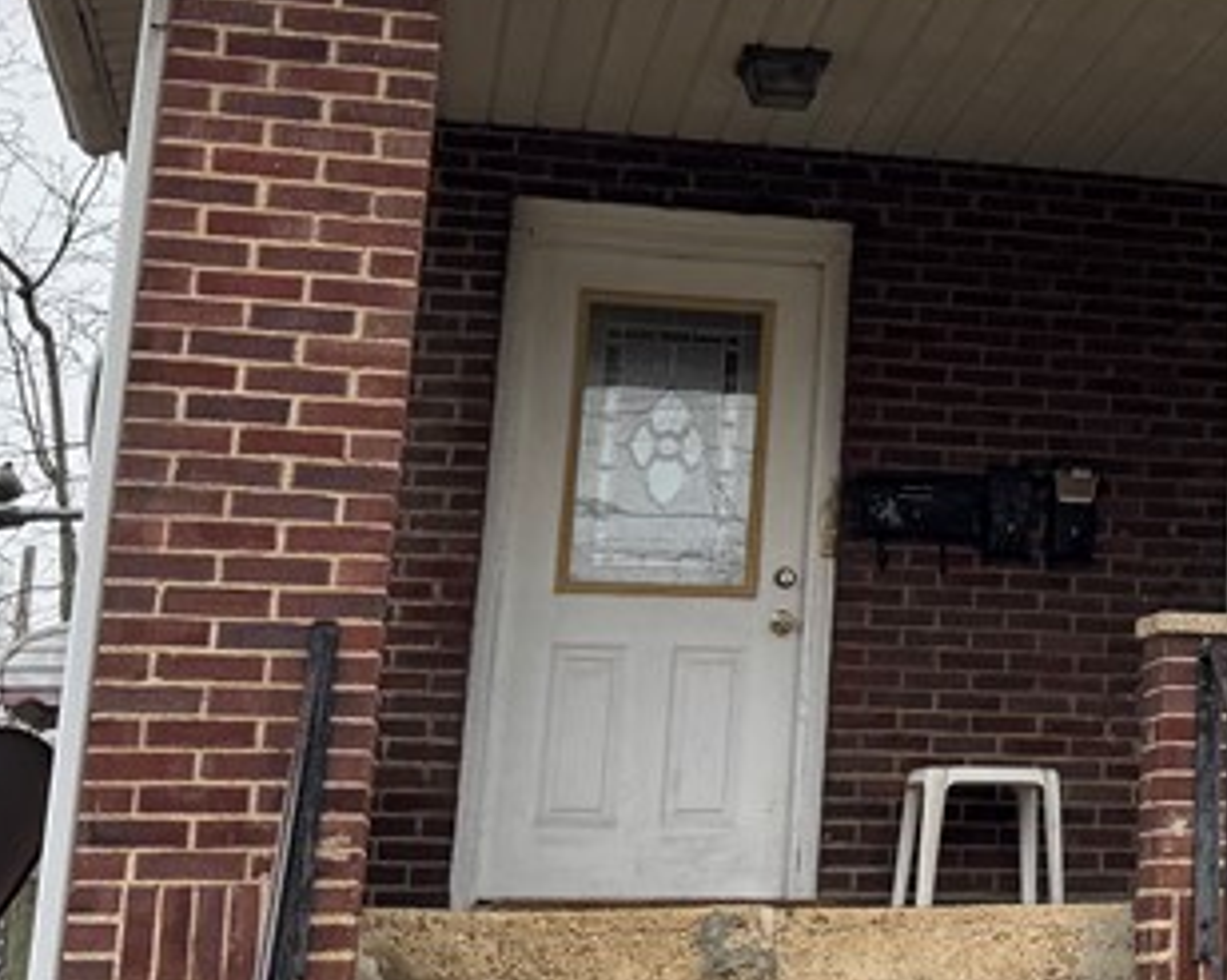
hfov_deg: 22.7
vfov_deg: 19.4
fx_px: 2831
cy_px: 195
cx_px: 1442
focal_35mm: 78
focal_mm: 6.76
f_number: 1.78
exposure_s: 1/425
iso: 80
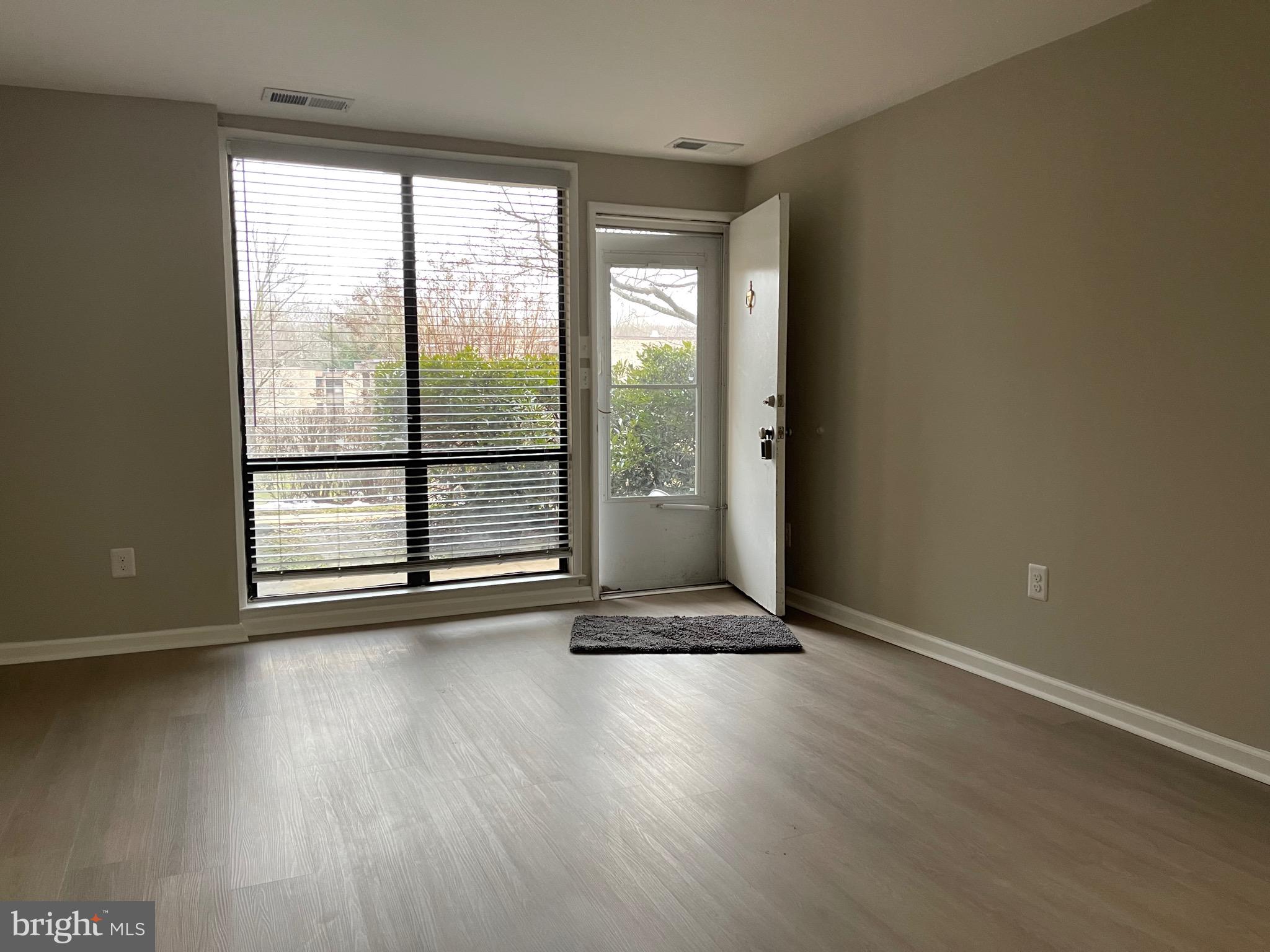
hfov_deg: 69.4
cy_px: 476
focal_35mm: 25
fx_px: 917
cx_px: 635
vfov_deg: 54.9
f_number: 1.6
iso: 400
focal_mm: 5.1
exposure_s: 1/60
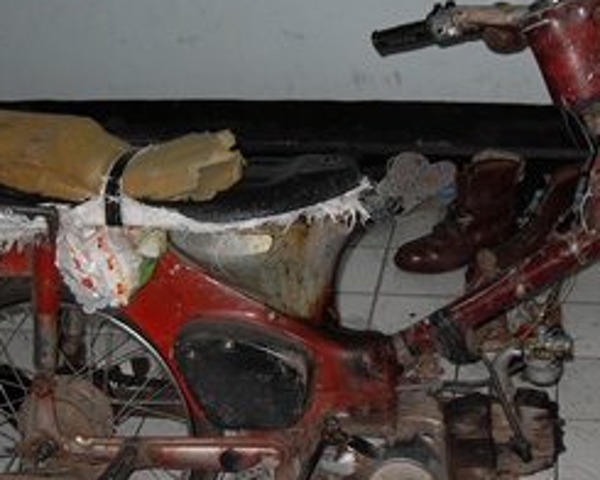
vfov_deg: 25.7
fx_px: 1048
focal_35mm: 59
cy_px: 299
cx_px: 323
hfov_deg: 31.9
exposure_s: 1/45
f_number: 2.8
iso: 100
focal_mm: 6.3
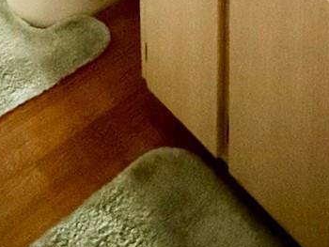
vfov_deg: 15.4
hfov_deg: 30.2
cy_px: -313
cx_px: 188
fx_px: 609
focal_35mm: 64
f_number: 2.2
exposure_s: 1/48
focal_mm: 2.22
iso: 1600
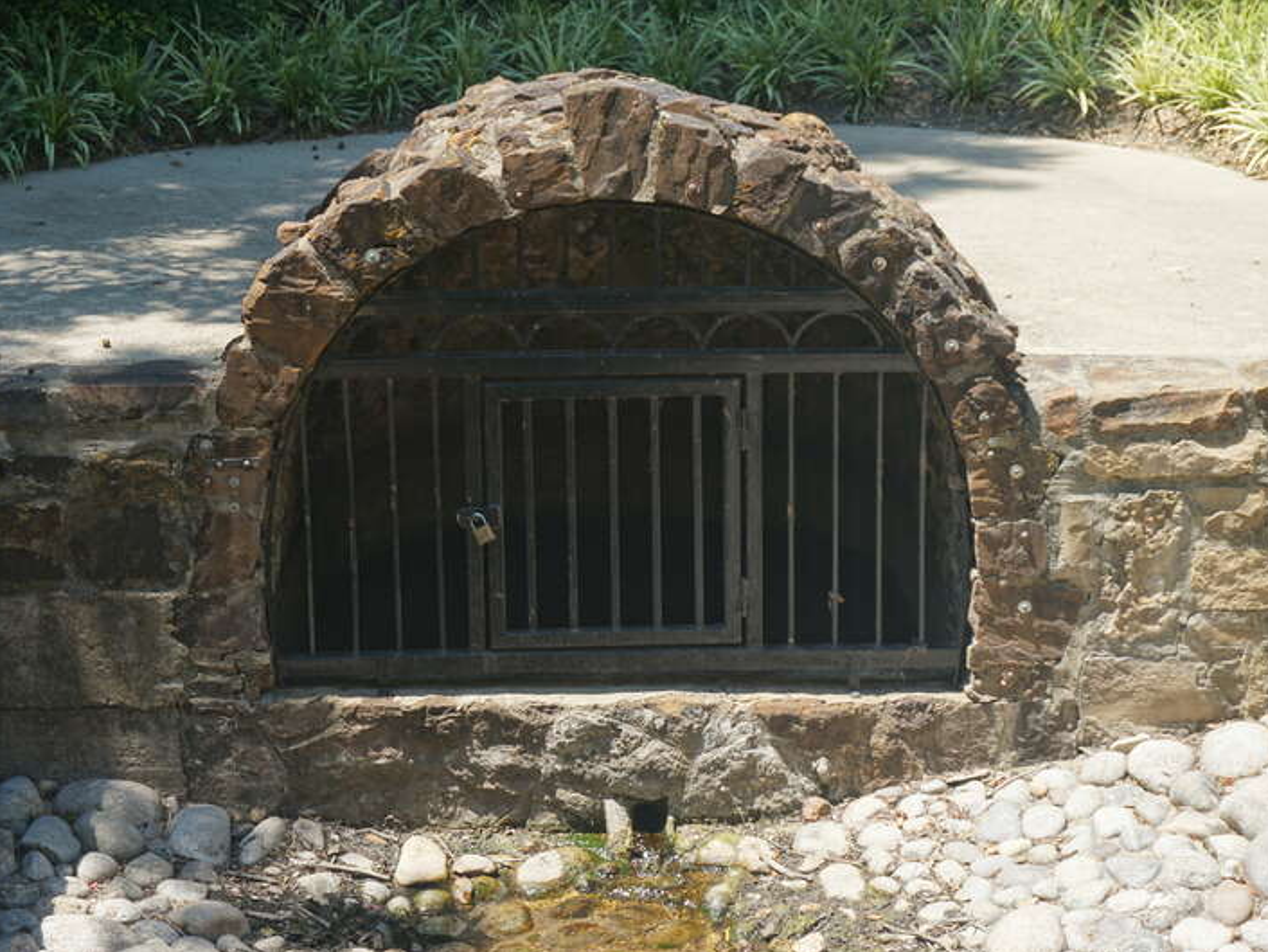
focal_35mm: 72
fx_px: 2638
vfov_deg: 20.4
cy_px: 478
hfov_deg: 27.0
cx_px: 615
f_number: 6.3
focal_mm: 44
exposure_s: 1/100
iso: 100
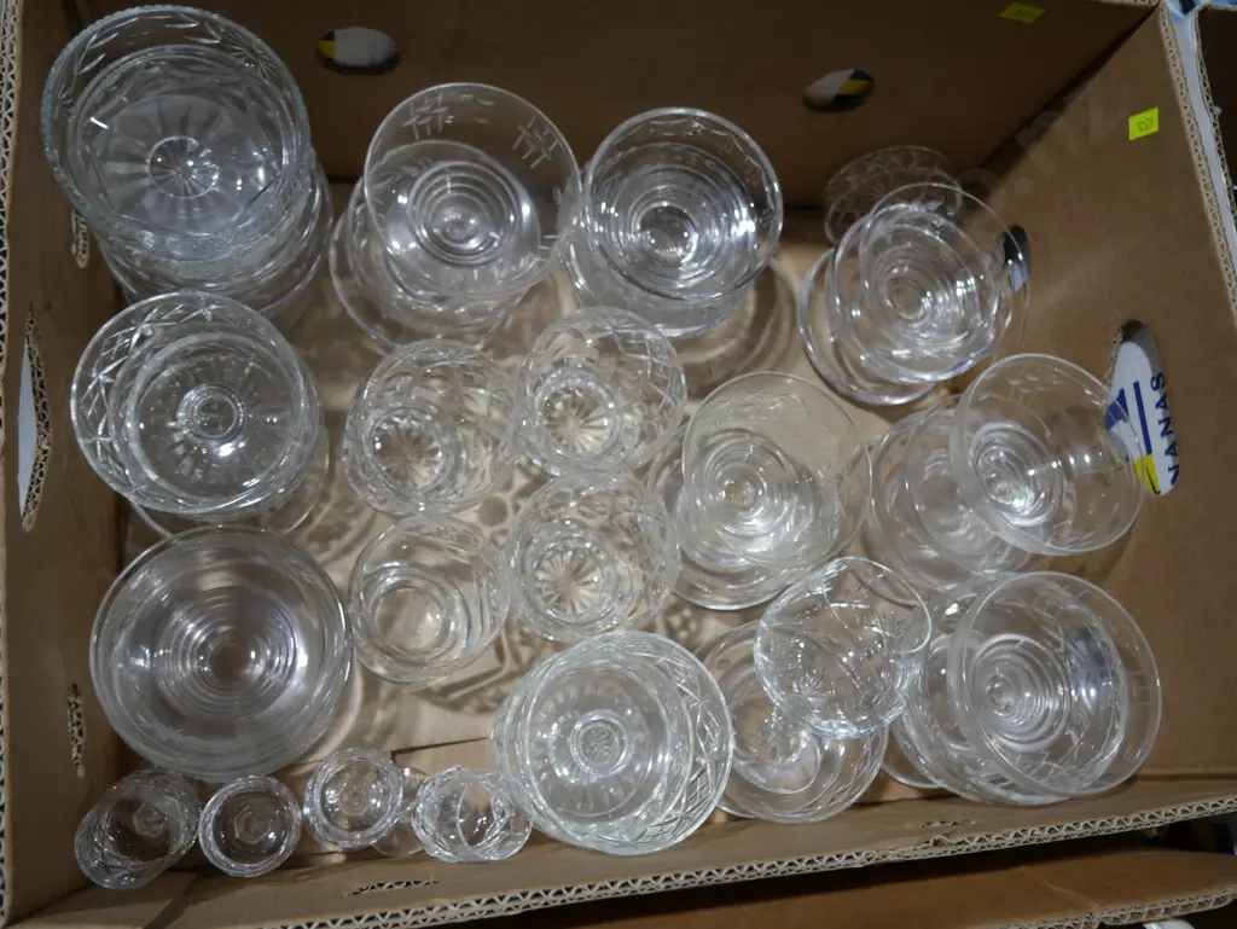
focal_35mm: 32
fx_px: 1144
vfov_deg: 44.2
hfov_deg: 56.8
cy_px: 464
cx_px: 618
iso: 200
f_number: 3.6
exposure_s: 1/100
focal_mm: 16
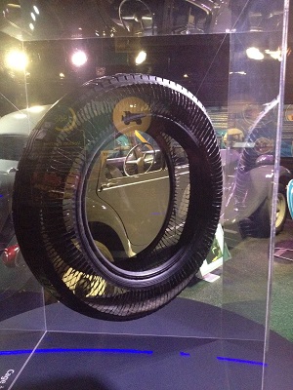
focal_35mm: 35
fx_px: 395
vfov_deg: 52.6
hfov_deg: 40.7
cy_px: 195
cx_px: 146
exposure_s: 1/15
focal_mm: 4.28
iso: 800
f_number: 2.4
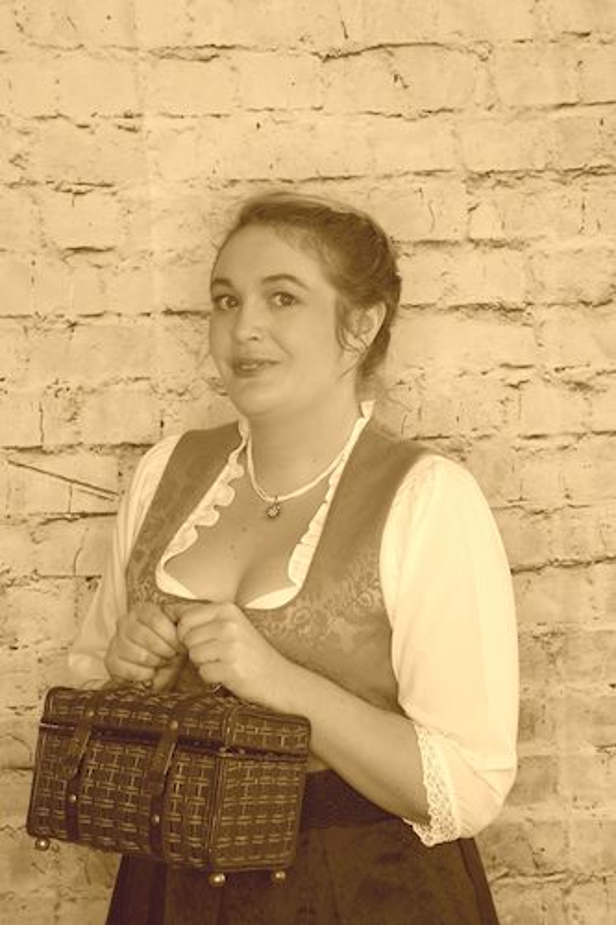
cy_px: 462
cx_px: 308
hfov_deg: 20.1
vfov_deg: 29.9
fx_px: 1734
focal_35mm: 68
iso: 1250
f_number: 5
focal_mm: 45
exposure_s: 1/100
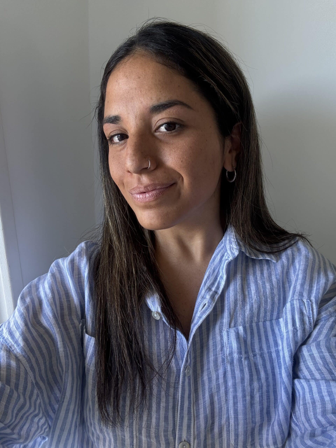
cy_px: 224
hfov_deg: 58.9
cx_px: 168
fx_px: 298
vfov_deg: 73.9
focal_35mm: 23
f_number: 1.9
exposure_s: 1/60
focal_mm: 2.69
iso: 80
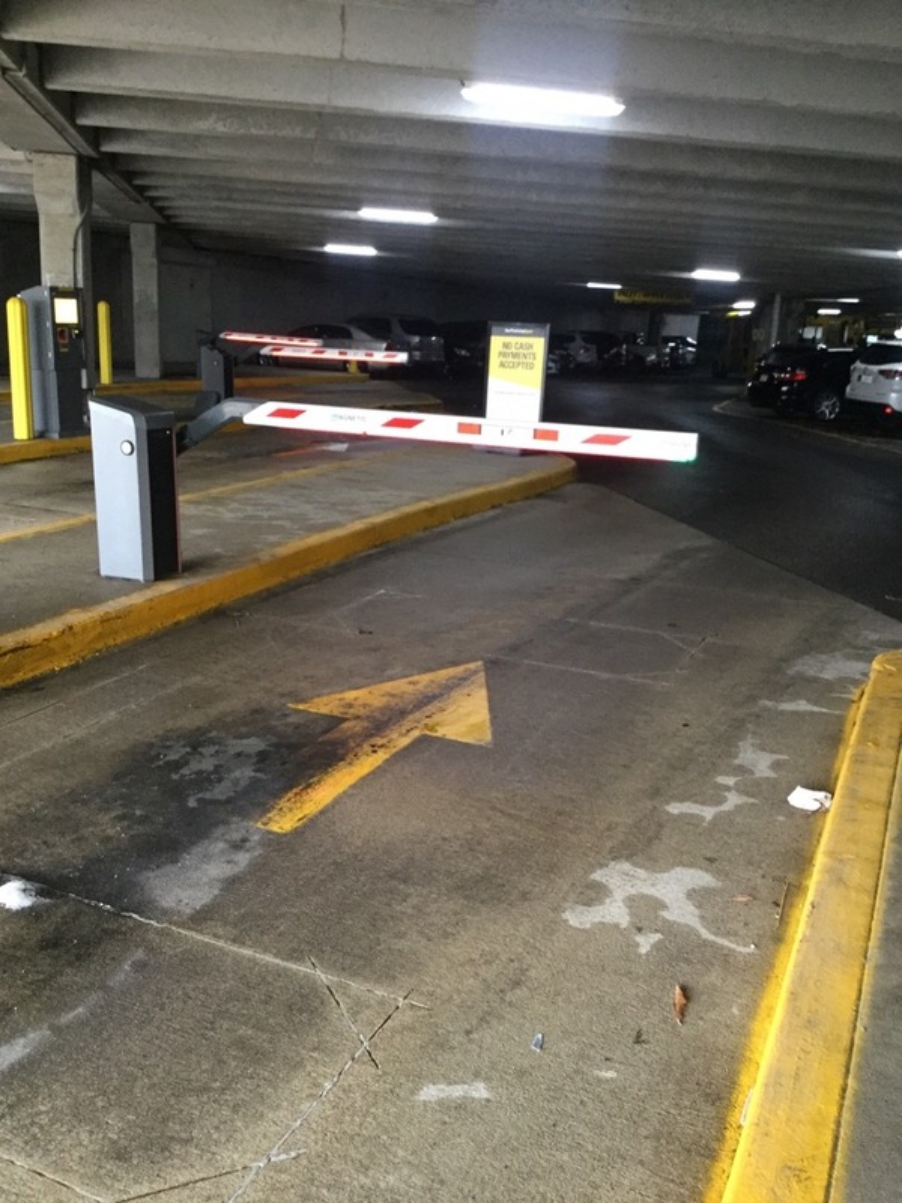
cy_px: 602
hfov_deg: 45.4
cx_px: 451
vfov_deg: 58.4
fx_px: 1077
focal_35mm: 31
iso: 125
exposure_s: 1/30
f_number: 2.4
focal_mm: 3.3
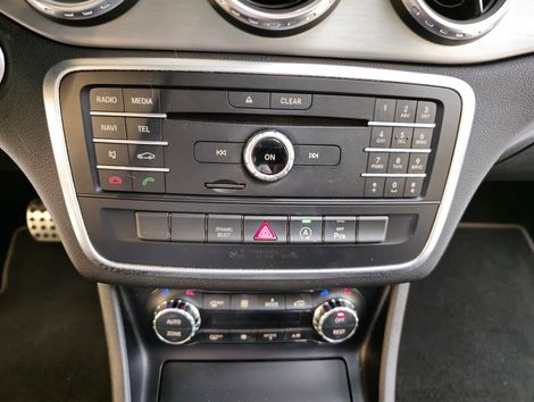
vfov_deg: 59.0
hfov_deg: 73.8
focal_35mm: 23
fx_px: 355
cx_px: 267
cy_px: 201
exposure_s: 1/40
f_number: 1.7
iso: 640
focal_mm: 6.3
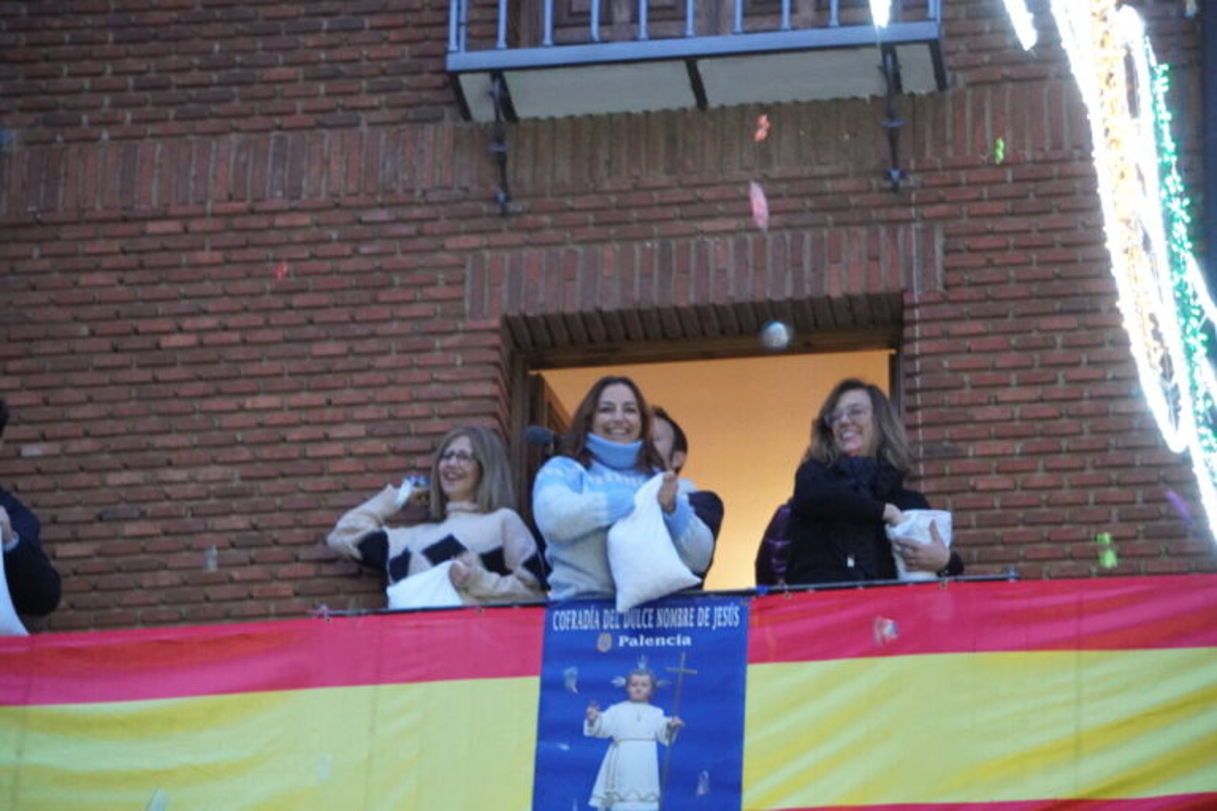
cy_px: 406
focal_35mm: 140
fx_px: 4716
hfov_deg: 14.7
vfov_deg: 9.8
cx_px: 608
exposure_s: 1/60
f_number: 5.6
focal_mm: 93
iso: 6400
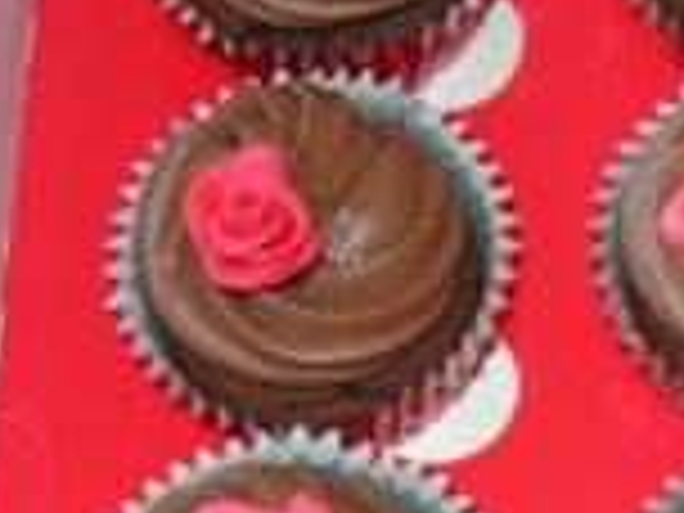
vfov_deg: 13.1
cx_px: 765
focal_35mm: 112
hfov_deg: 17.0
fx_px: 2213
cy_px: 495
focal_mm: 7.8
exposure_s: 1/60.1
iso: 64
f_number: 2.8
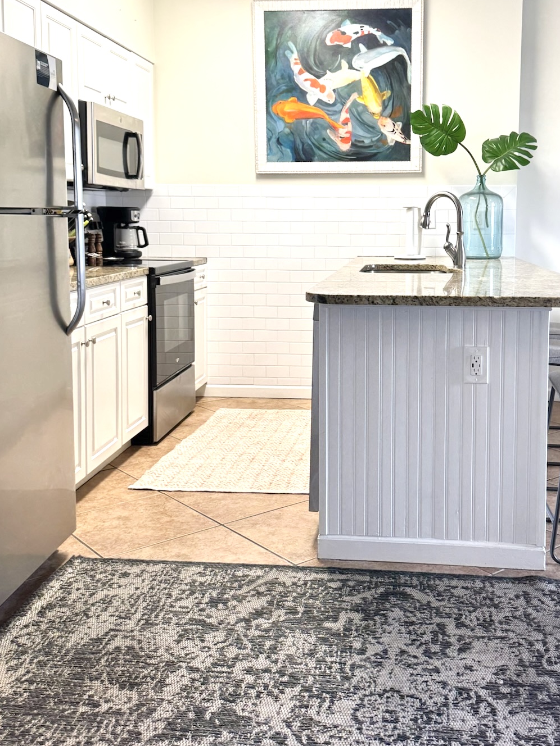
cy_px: 289
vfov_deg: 49.7
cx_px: 346
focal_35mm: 37
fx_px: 798
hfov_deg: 38.5
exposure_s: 1/120
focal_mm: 6.76
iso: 160
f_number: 1.78
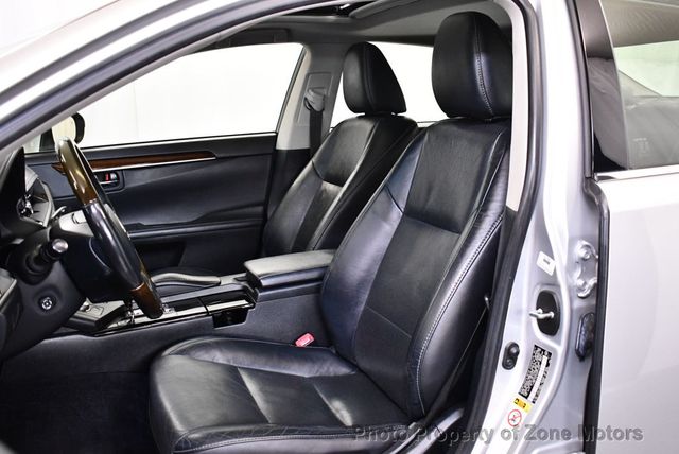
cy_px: 227
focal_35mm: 36
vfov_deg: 36.9
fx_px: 680
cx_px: 340
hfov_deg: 53.1
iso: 2000
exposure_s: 1/125
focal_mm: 18
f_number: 3.5
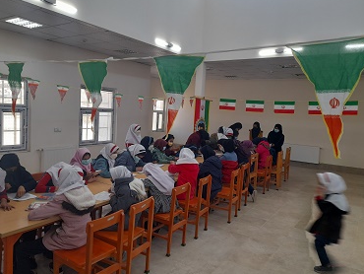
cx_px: 180
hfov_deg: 65.3
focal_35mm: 27
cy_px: 133
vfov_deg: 51.4
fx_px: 284
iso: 50
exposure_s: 1/50
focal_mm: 4.6
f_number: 2
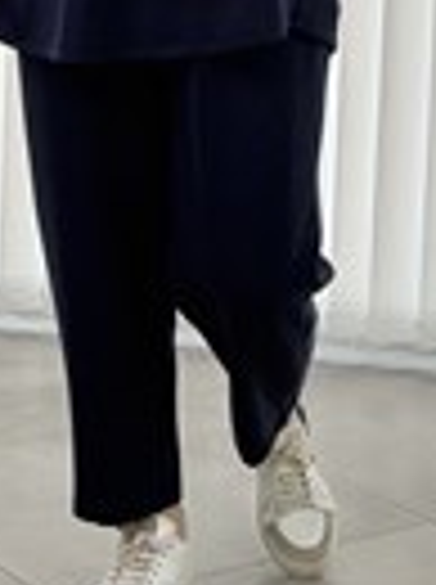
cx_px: 157
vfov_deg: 12.4
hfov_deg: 9.7
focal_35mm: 153
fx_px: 2578
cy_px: -232
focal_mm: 6.76
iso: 50
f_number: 1.78
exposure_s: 1/121
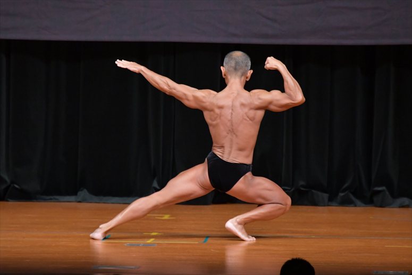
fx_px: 3946
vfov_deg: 4.0
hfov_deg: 6.0
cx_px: 206
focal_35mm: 345
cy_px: 138
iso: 5000
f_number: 5.6
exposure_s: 1/400
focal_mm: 230
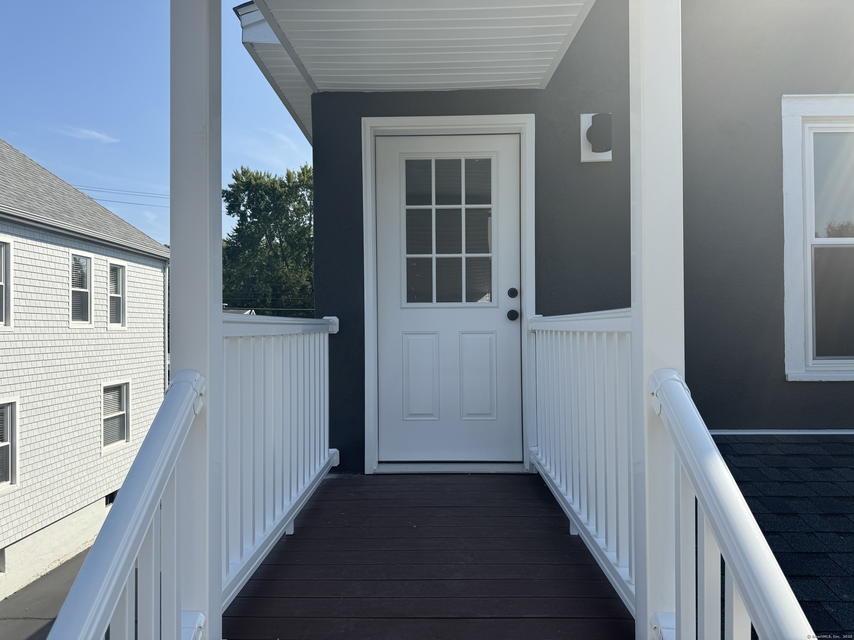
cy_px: 320
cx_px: 427
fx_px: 592
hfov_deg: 71.6
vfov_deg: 56.8
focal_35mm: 24
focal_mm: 6.76
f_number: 1.78
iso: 80
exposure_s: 1/3597
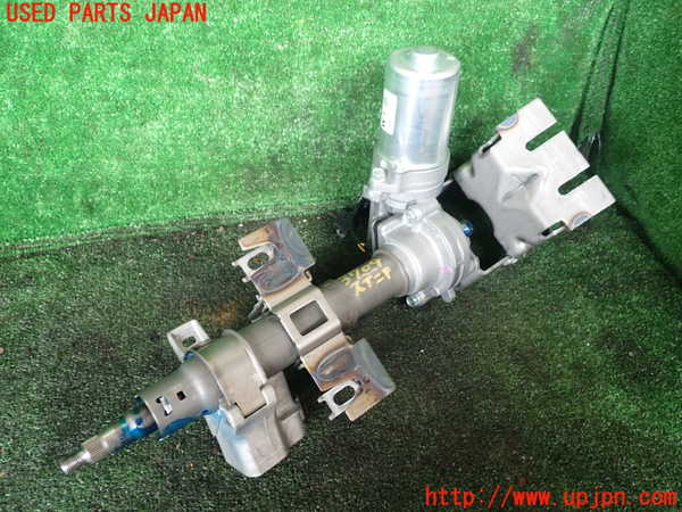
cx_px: 341
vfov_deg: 46.8
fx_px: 591
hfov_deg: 60.0
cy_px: 256
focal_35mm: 30
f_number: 2.3
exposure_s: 1/50
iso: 200
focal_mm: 5.4
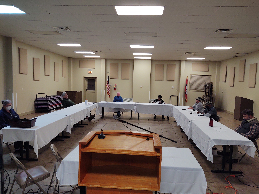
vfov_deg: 51.4
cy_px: 97
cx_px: 130
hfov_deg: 65.3
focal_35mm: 27
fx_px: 202
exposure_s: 1/100
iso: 150
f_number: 1.7
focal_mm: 4.75
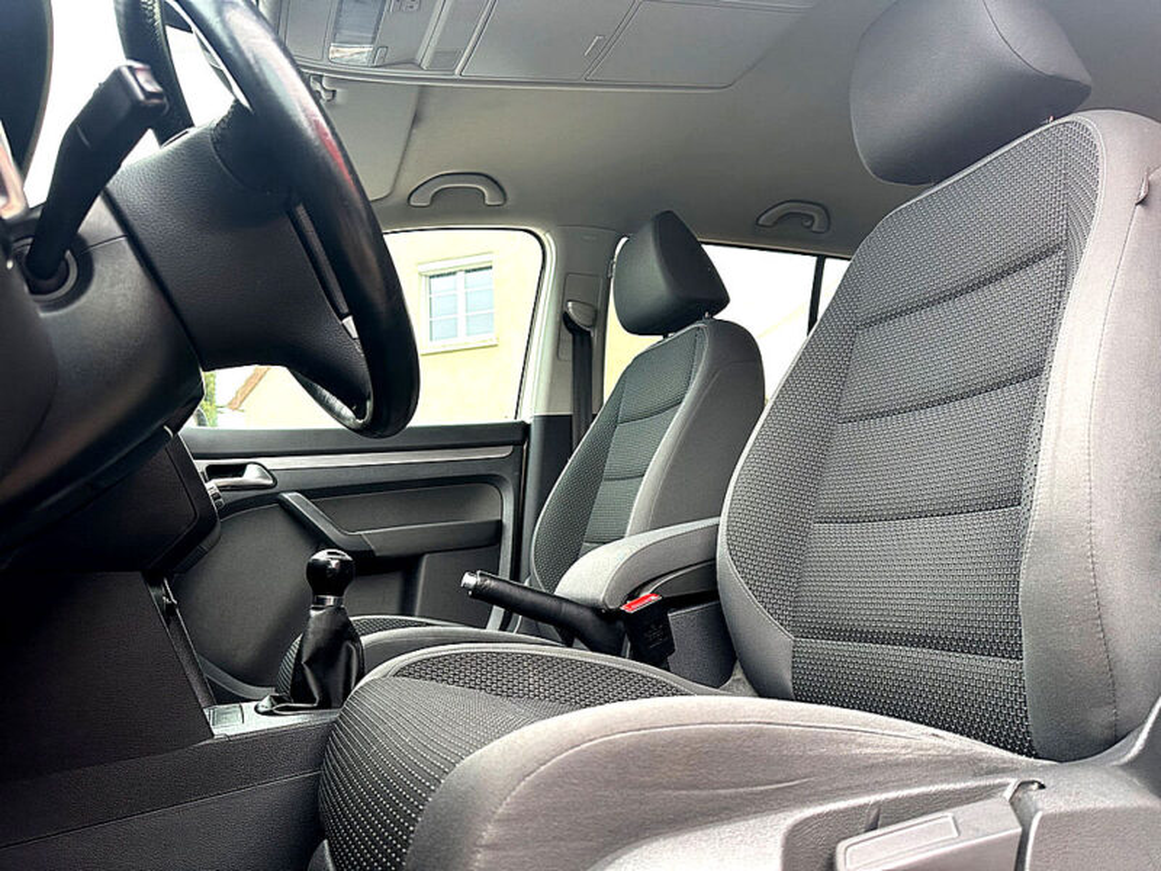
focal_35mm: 24
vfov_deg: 56.8
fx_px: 805
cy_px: 436
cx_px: 580
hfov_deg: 71.6
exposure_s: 1/71
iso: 250
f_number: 1.78
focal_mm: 6.86
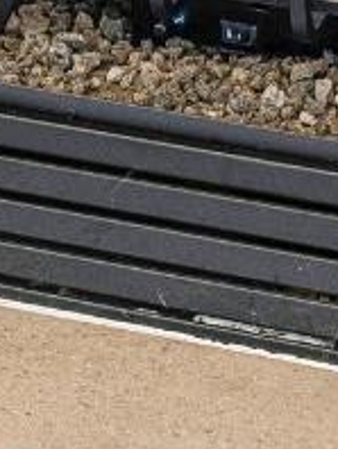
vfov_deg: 8.8
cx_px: 252
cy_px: -251
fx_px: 2832
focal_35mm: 218
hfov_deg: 6.8
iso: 500
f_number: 4
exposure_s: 1/8
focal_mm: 30
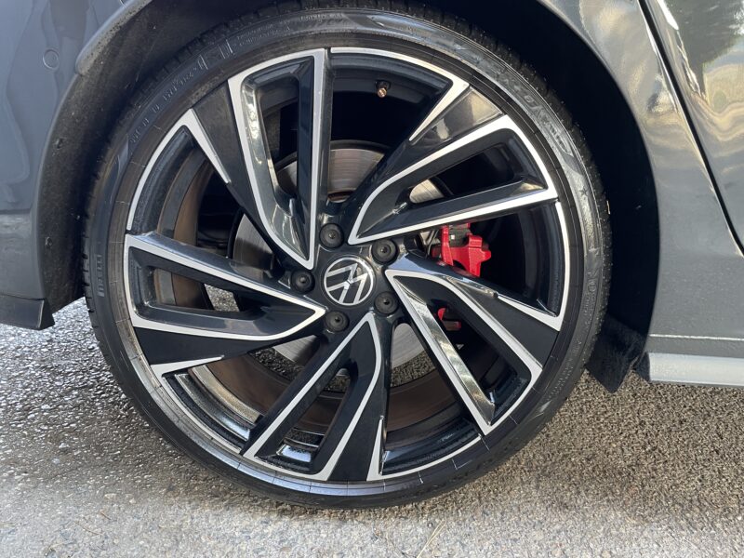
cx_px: 372
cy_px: 279
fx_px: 559
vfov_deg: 53.1
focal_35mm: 26
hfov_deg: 67.3
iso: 160
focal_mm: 4.2
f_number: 1.6
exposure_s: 1/50
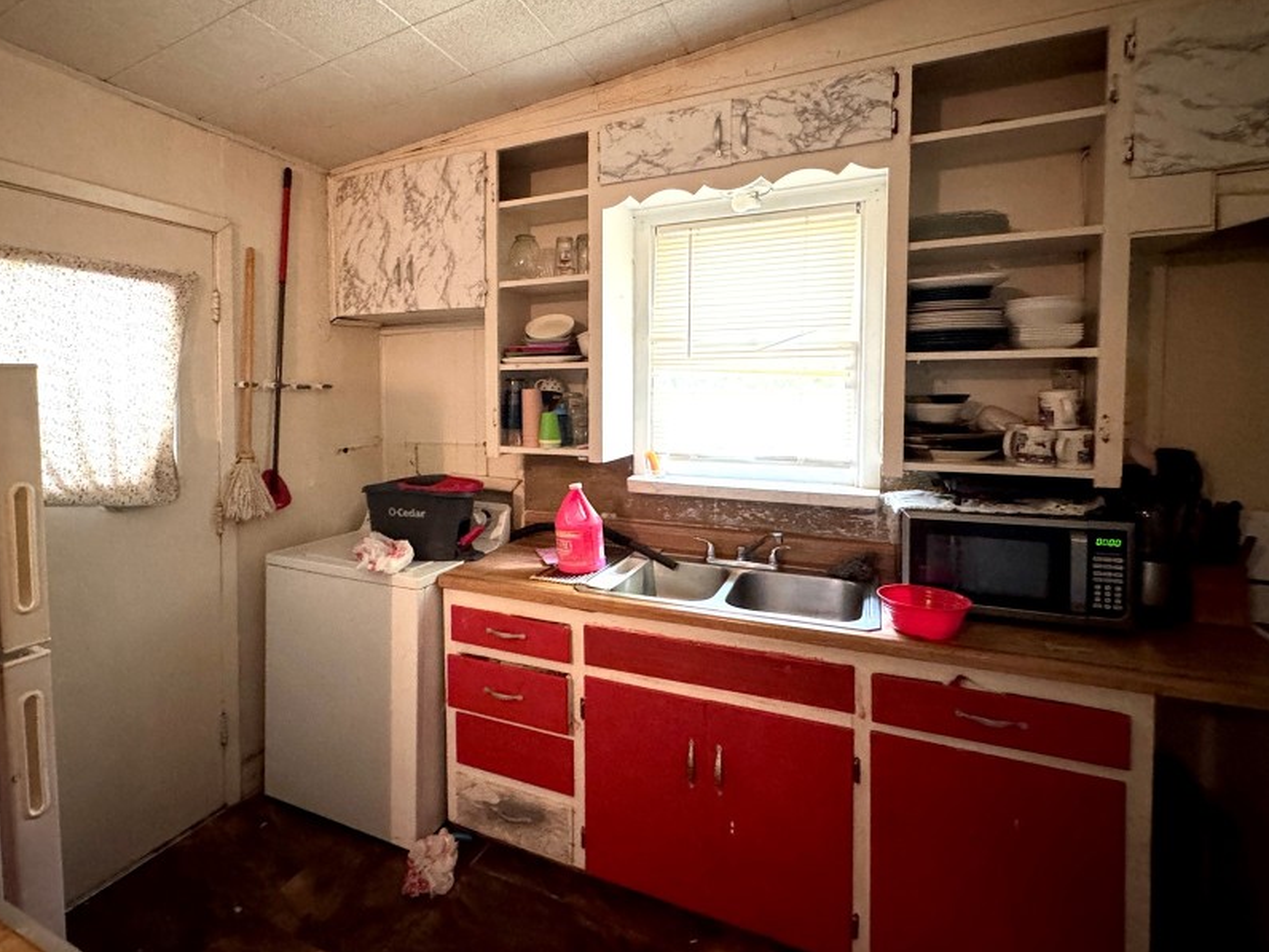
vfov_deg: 71.3
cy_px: 418
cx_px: 536
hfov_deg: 87.1
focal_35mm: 18
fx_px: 660
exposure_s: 1/60
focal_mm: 2.22
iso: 640
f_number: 2.2
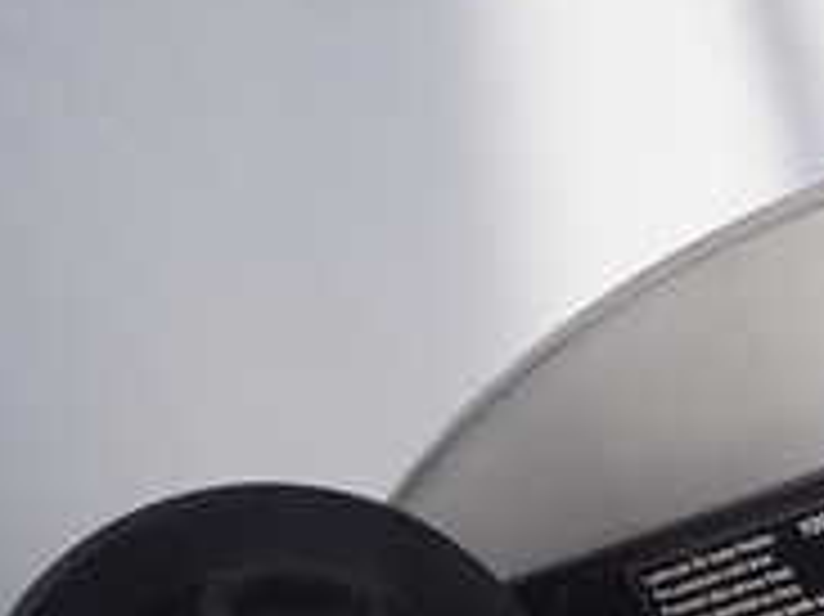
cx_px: 874
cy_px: 769
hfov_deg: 22.7
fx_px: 1951
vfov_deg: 17.1
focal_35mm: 82
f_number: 2.8
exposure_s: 1/250
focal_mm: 4.5
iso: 100
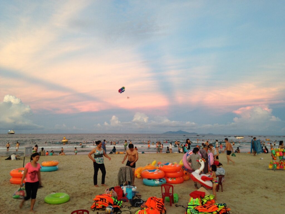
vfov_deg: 42.9
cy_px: 107
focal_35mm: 33
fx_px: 272
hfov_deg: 55.4
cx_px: 142
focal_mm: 4.12
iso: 50
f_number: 2.4
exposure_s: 1/24
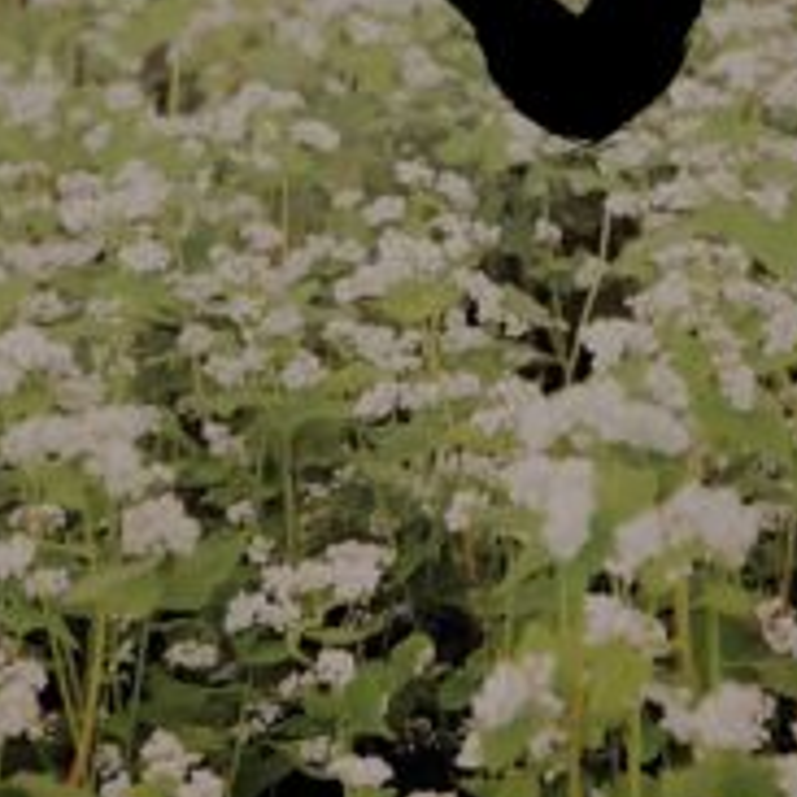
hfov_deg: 12.3
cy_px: -954
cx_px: 444
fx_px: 3699
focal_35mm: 142
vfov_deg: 10.9
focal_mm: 5.6
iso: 188
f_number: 1.9
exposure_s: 1/50
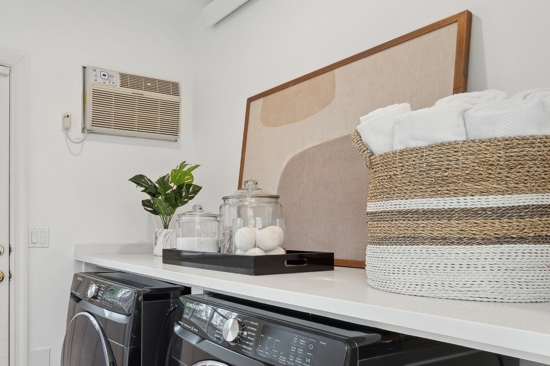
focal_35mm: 28
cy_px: 232
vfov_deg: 46.1
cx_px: 140
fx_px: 425
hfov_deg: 62.2
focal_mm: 16.5
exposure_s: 1/8
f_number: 9.5
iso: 200
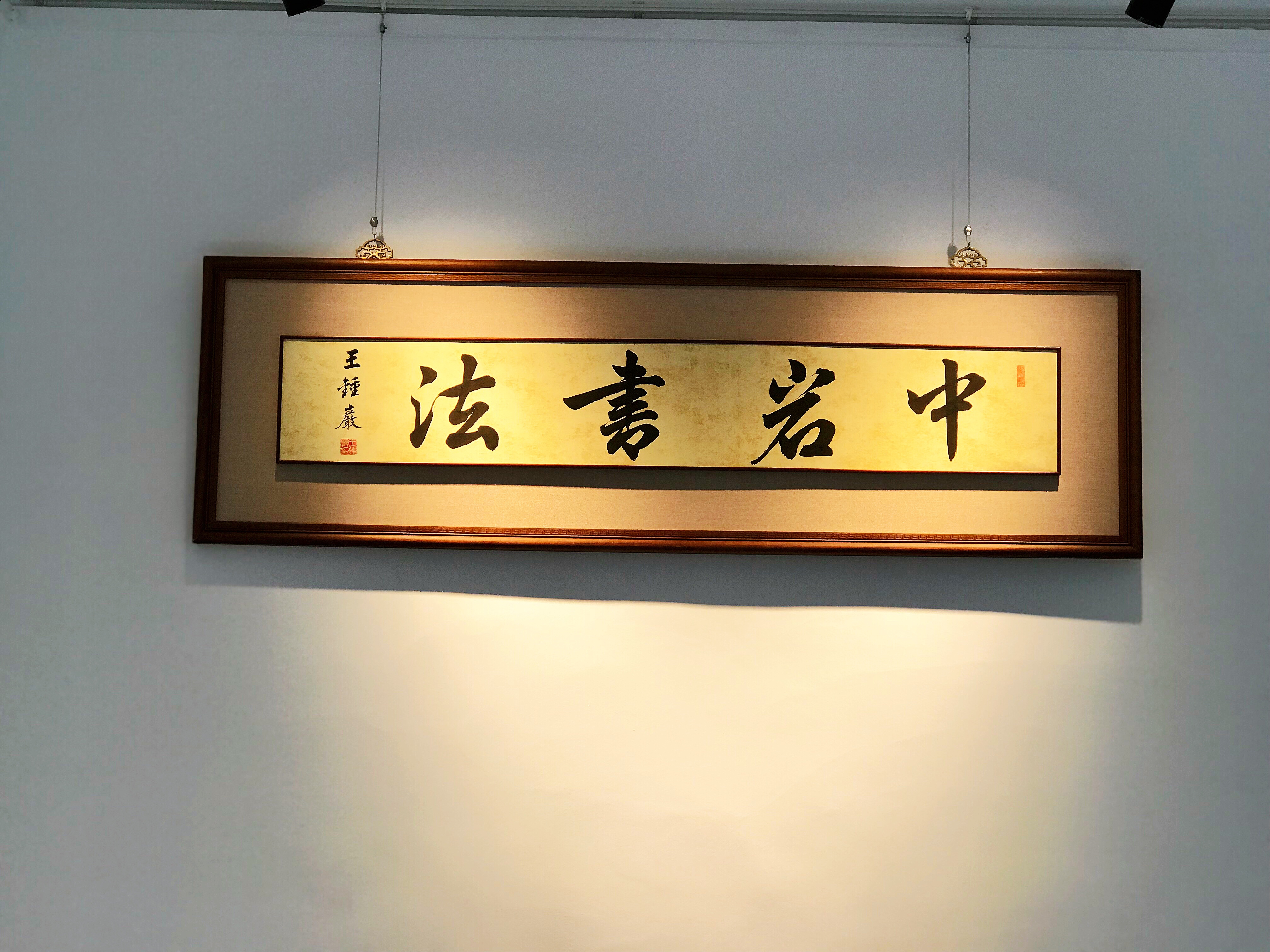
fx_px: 2091
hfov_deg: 33.8
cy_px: 476
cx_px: 635
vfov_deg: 25.7
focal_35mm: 57
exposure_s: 1/50
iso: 40
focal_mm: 6.6
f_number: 2.8
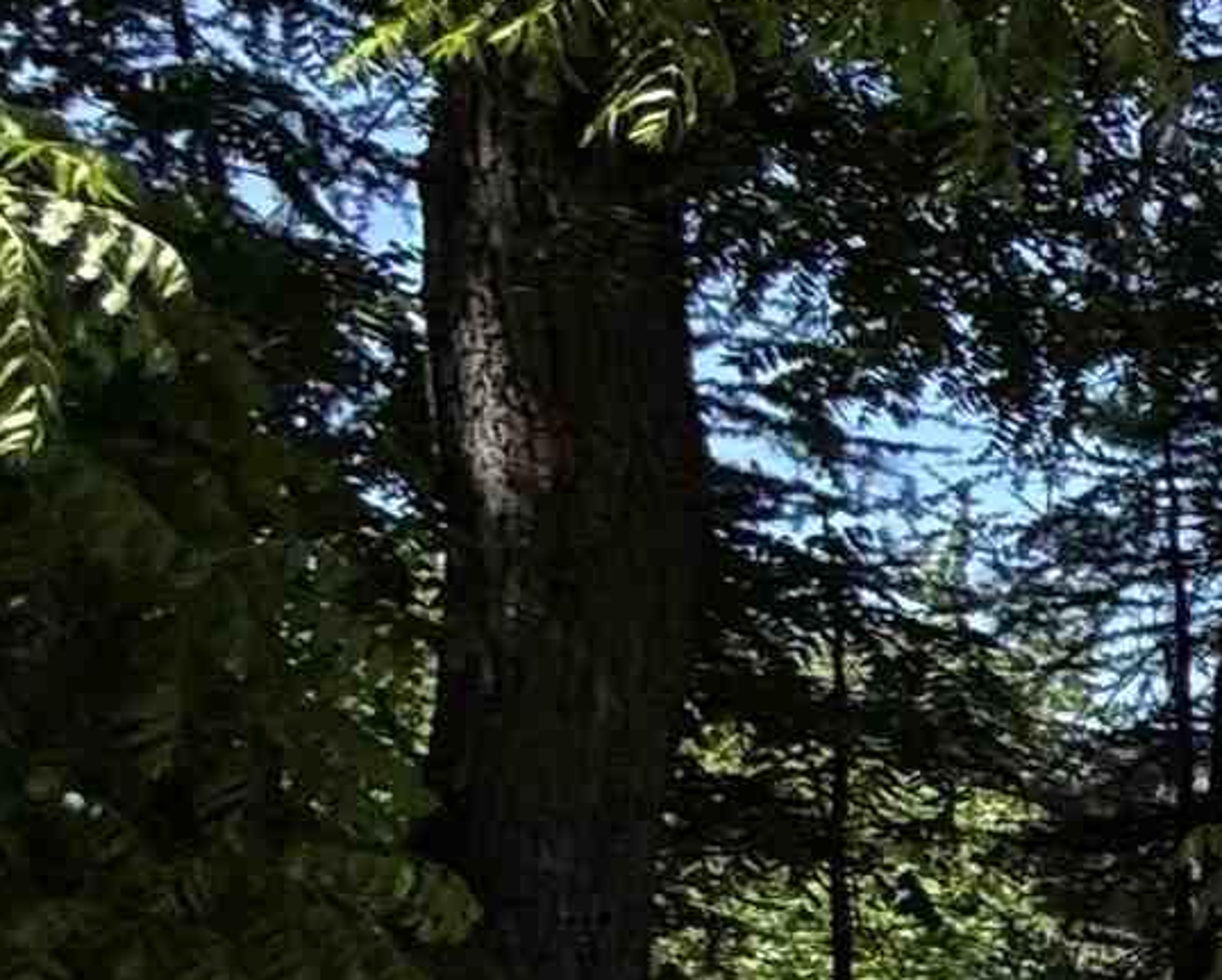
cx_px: 3300
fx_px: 2823
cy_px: 1257
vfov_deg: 18.4
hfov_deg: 13.1
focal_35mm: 78
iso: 50
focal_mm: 2.22
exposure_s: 1/709
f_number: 2.2
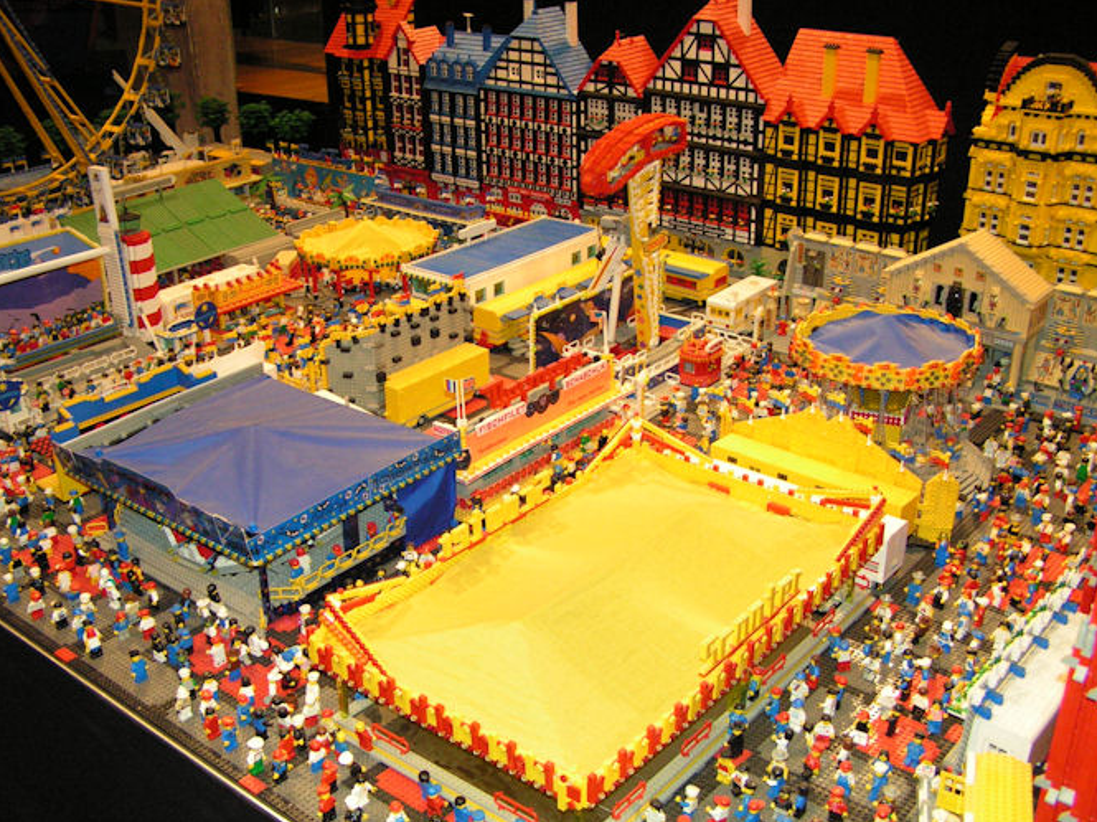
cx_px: 544
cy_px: 405
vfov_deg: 36.8
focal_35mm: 39
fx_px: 1235
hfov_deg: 47.9
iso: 200
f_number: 2.8
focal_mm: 6.3
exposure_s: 1/40
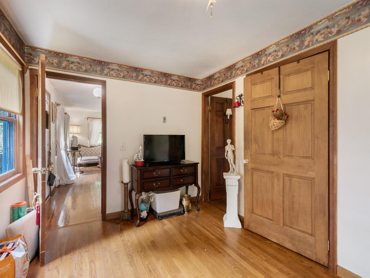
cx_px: 185
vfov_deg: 78.2
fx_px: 171
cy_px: 139
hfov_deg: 94.5
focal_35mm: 16
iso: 3200
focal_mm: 8
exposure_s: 1/60
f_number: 2.8
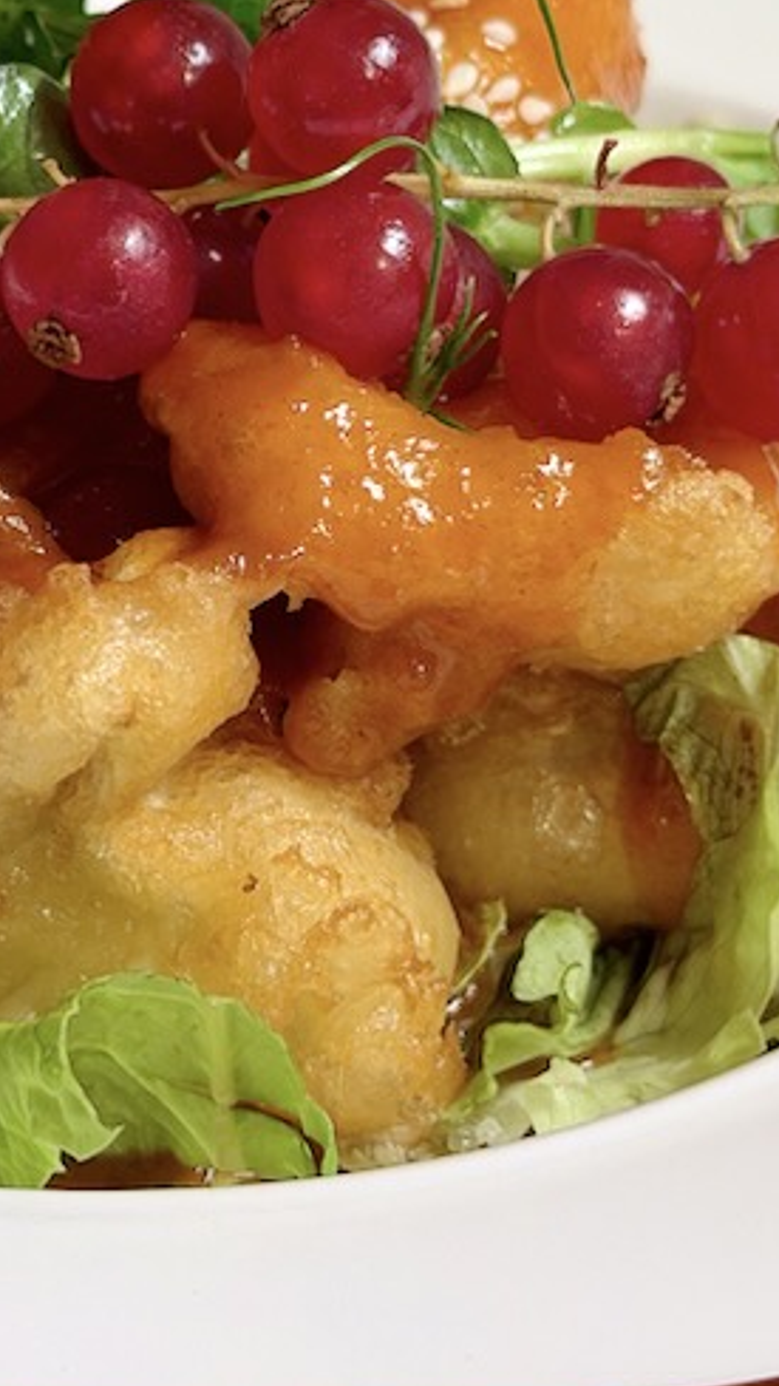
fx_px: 3930
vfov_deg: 20.0
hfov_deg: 11.3
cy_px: 530
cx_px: 272
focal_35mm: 107
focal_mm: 6.76
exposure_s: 1/33
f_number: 1.78
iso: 320
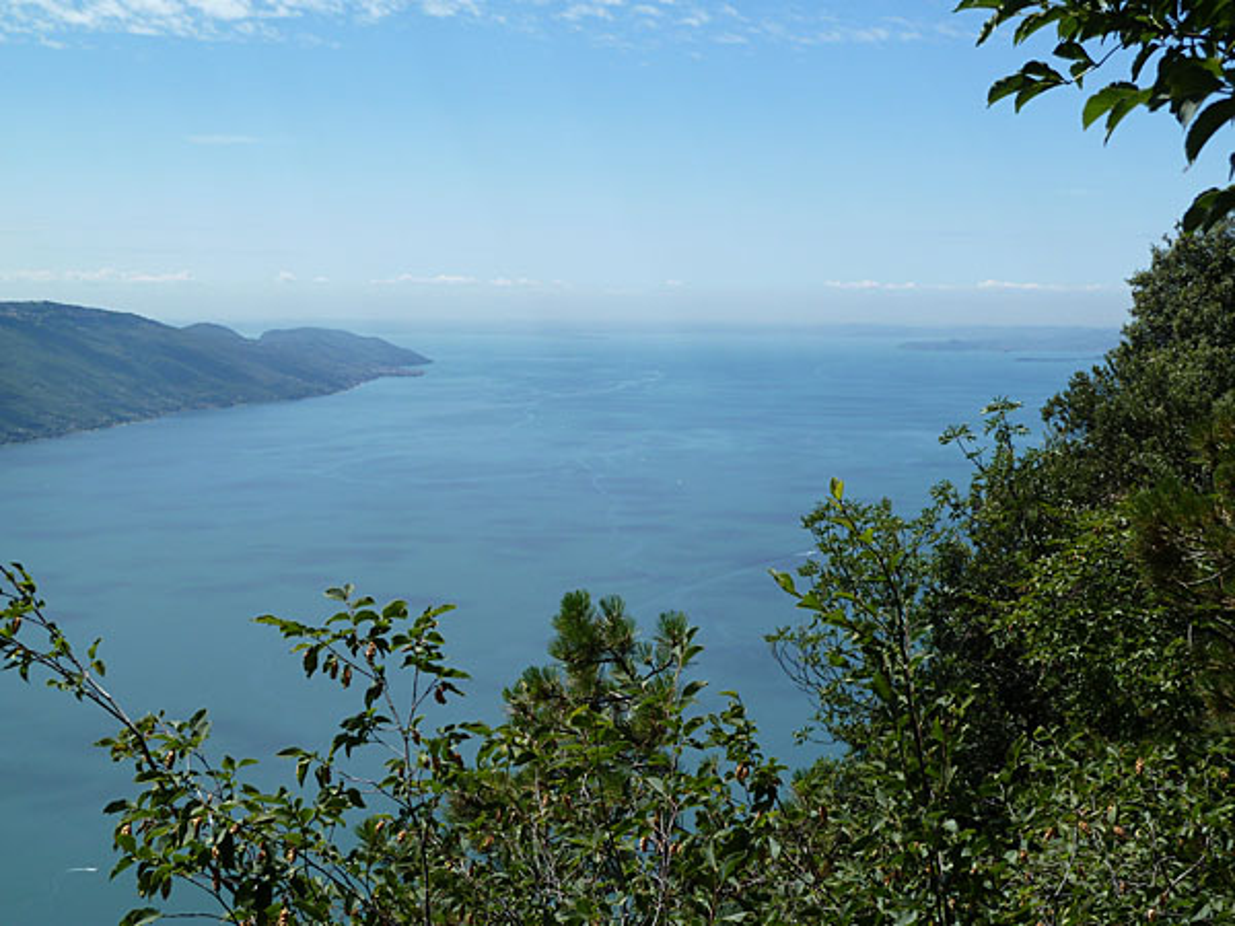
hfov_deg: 36.8
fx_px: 1855
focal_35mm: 52
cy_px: 463
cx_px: 618
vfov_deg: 28.0
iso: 80
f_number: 5
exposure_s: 1/500
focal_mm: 8.5
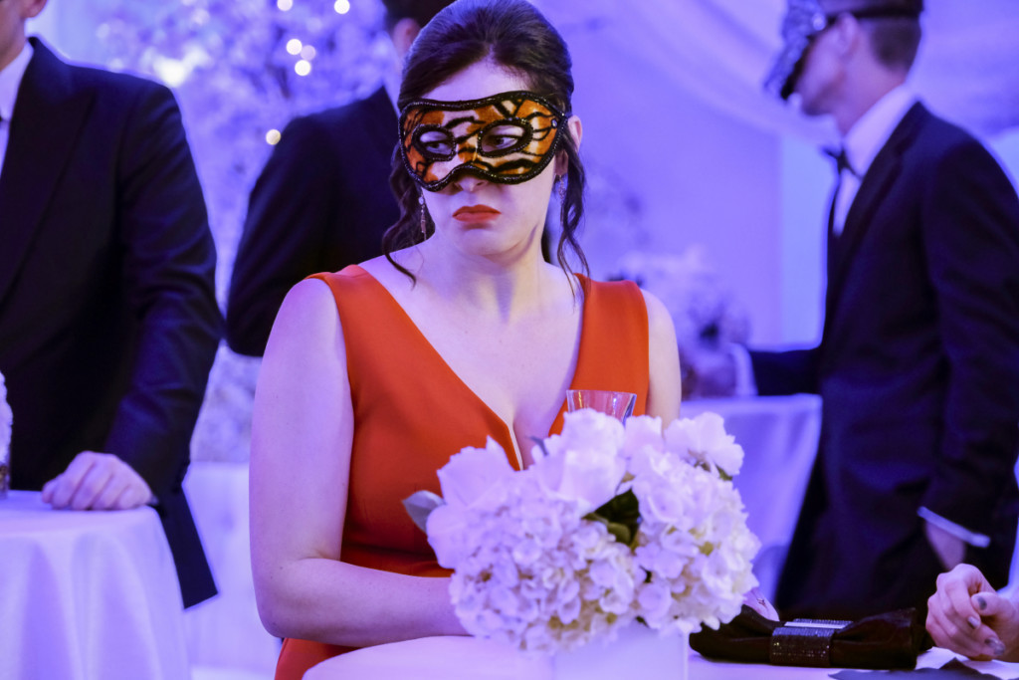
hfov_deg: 16.3
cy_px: 340
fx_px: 3567
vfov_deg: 10.9
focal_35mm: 126
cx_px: 510
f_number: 2.8
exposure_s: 1/160
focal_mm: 83.8
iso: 1600
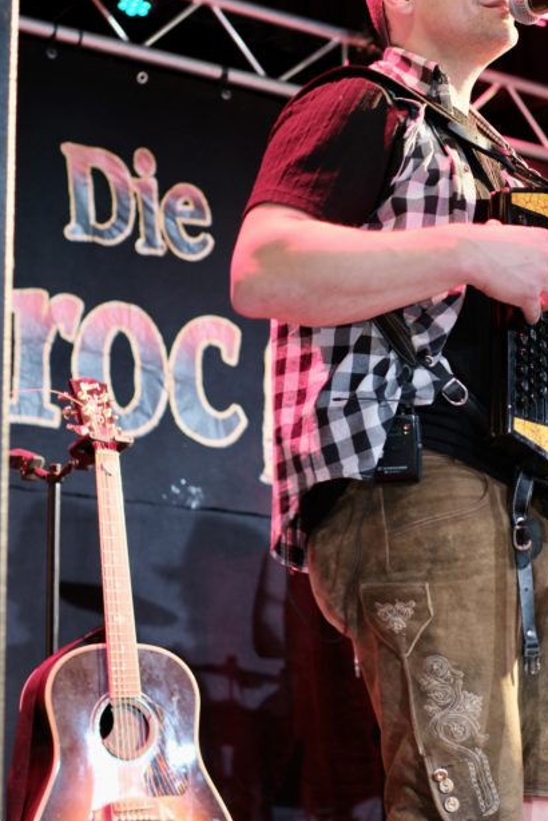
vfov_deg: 26.9
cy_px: 306
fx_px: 1710
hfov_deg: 18.0
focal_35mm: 75
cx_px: 455
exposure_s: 1/30
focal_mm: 30
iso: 640
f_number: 2.5
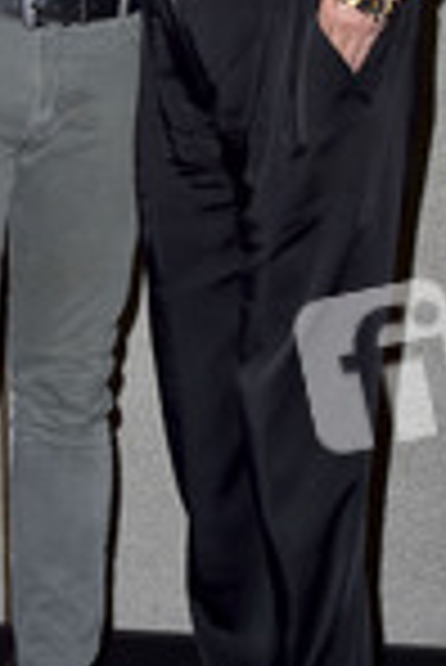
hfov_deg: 14.1
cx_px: 119
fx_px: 1798
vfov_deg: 20.7
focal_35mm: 97
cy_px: 122
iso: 500
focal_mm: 36
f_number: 6.3
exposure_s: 1/250
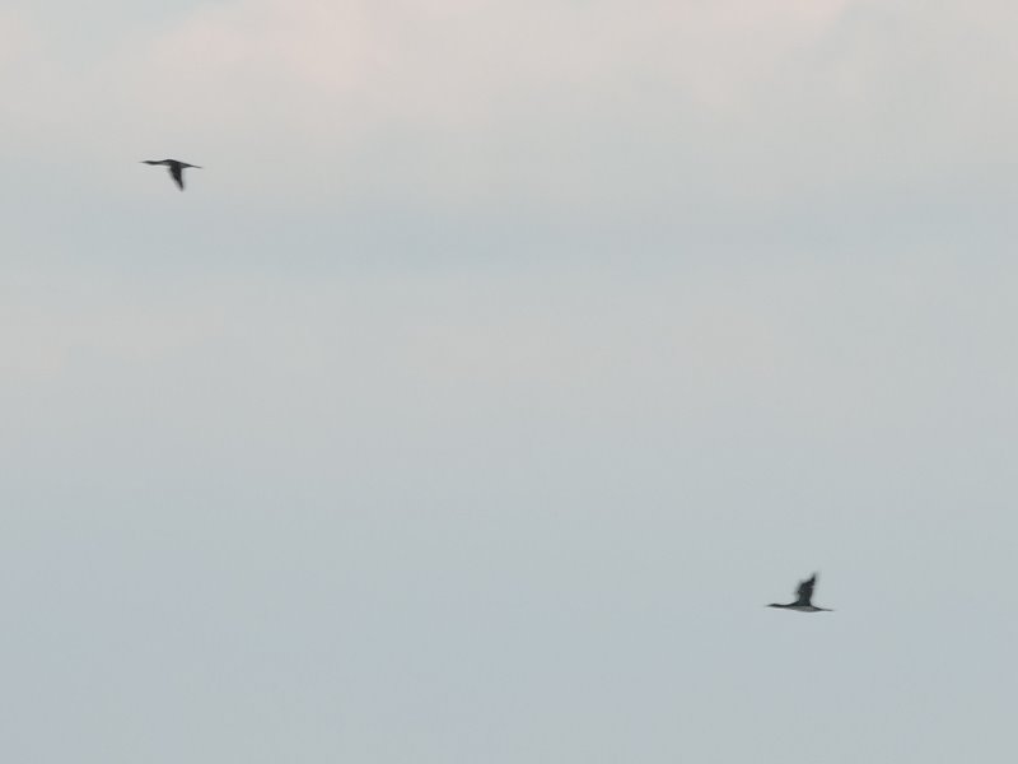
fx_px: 23527
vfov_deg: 1.9
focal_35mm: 800
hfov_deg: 2.5
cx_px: 509
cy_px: 382
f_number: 6.3
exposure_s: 1/160
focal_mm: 143.3
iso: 100
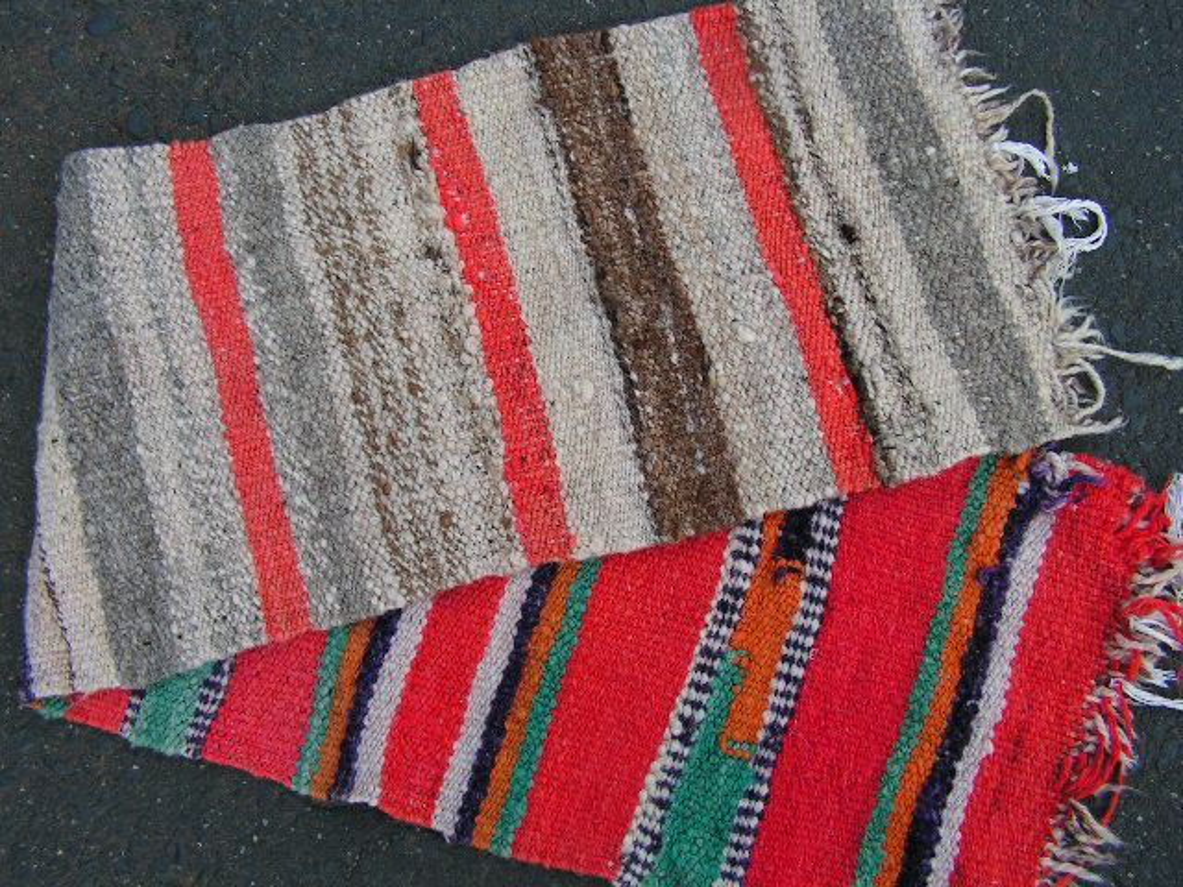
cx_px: 592
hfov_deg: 51.4
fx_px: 1230
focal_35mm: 36
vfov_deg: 39.7
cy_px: 444
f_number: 3.2
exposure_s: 1/100
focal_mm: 6
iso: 64
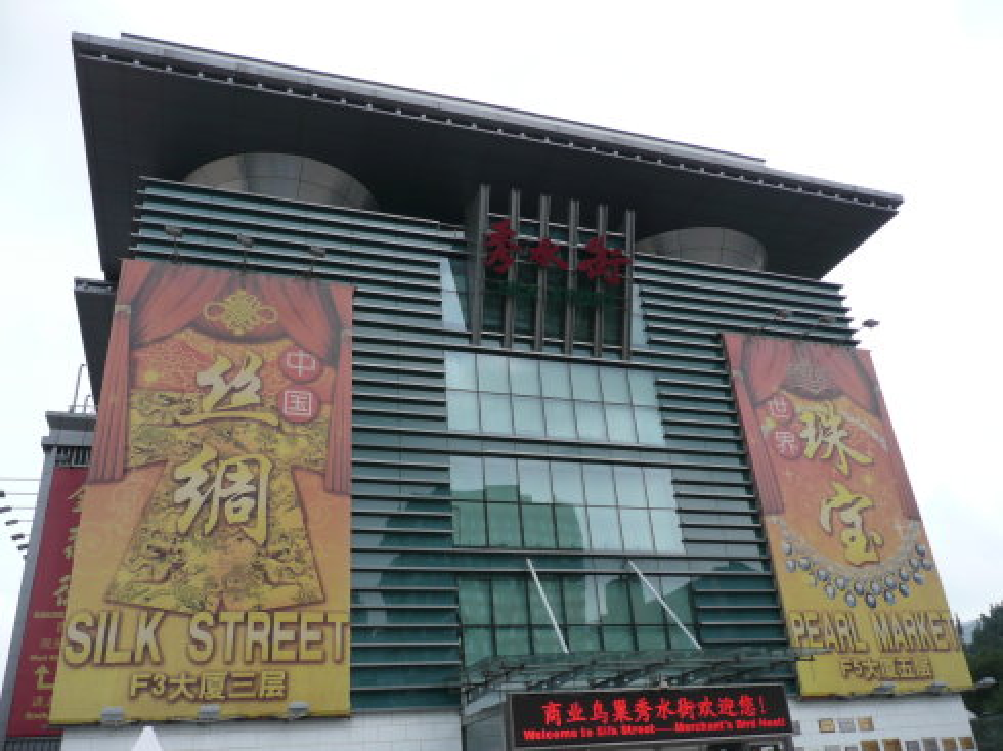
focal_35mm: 28
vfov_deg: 49.7
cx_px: 502
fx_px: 811
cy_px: 376
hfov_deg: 63.5
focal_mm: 4.6
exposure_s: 1/800
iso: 100
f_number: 3.3
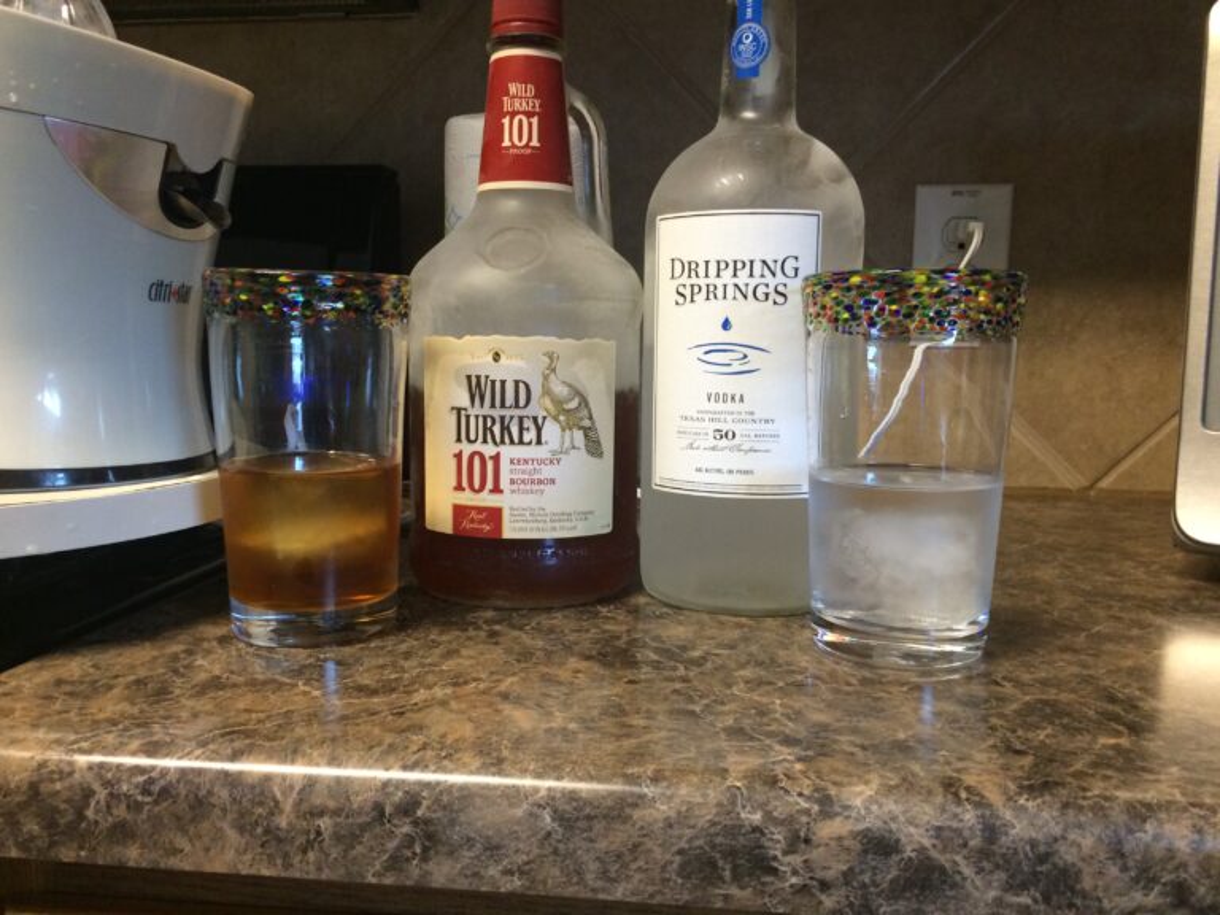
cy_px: 458
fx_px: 1022
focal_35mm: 29
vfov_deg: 48.2
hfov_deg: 61.7
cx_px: 610
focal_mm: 4.15
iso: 125
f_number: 2.2
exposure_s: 1/30
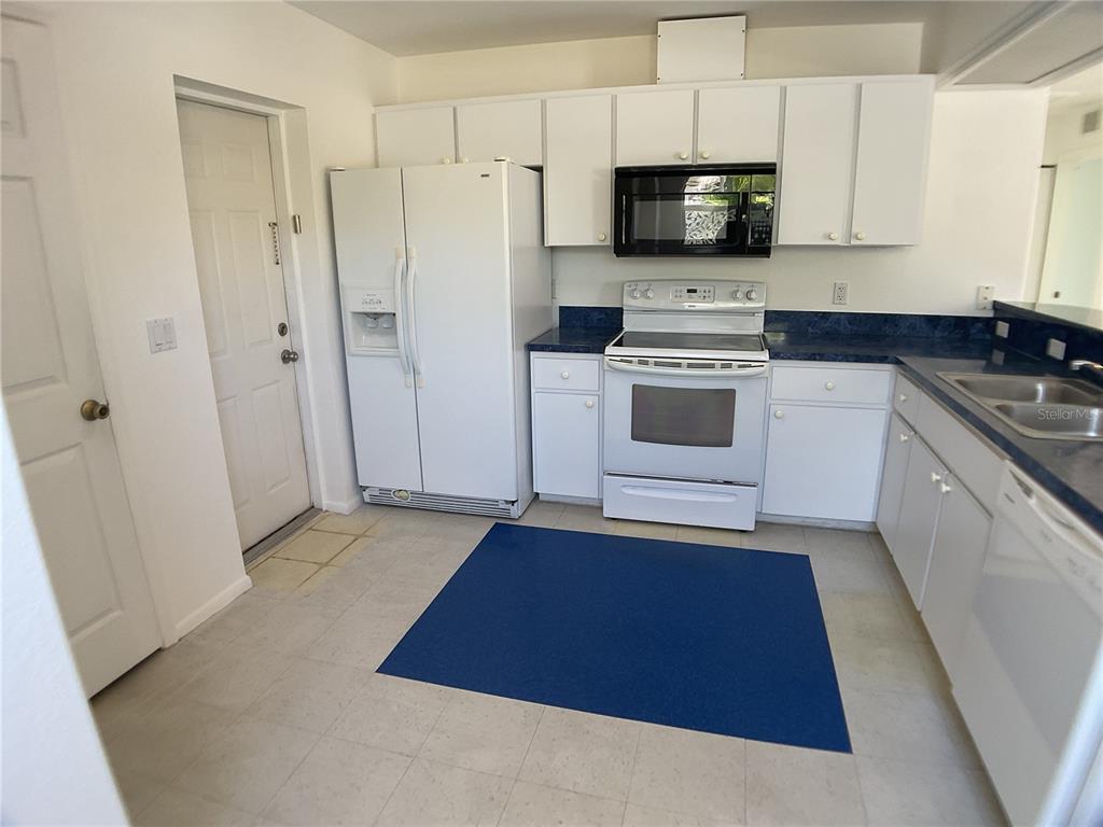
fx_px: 924
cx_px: 552
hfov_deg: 61.7
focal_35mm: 29
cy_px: 414
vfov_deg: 48.2
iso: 40
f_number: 1.8
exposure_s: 1/60
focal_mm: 3
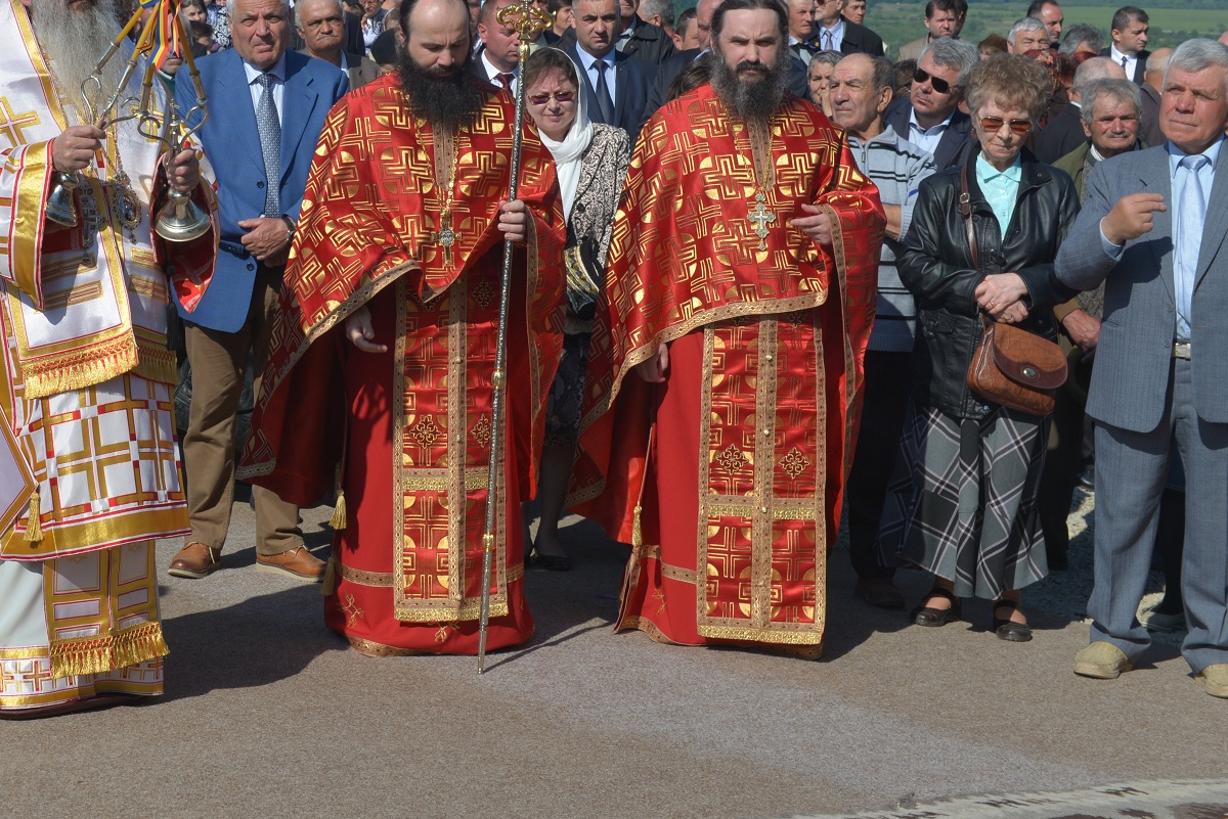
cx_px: 208
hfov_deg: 24.8
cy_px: 149
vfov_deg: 16.9
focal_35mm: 80
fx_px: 2730
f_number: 9
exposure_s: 1/320
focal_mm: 48
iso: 125
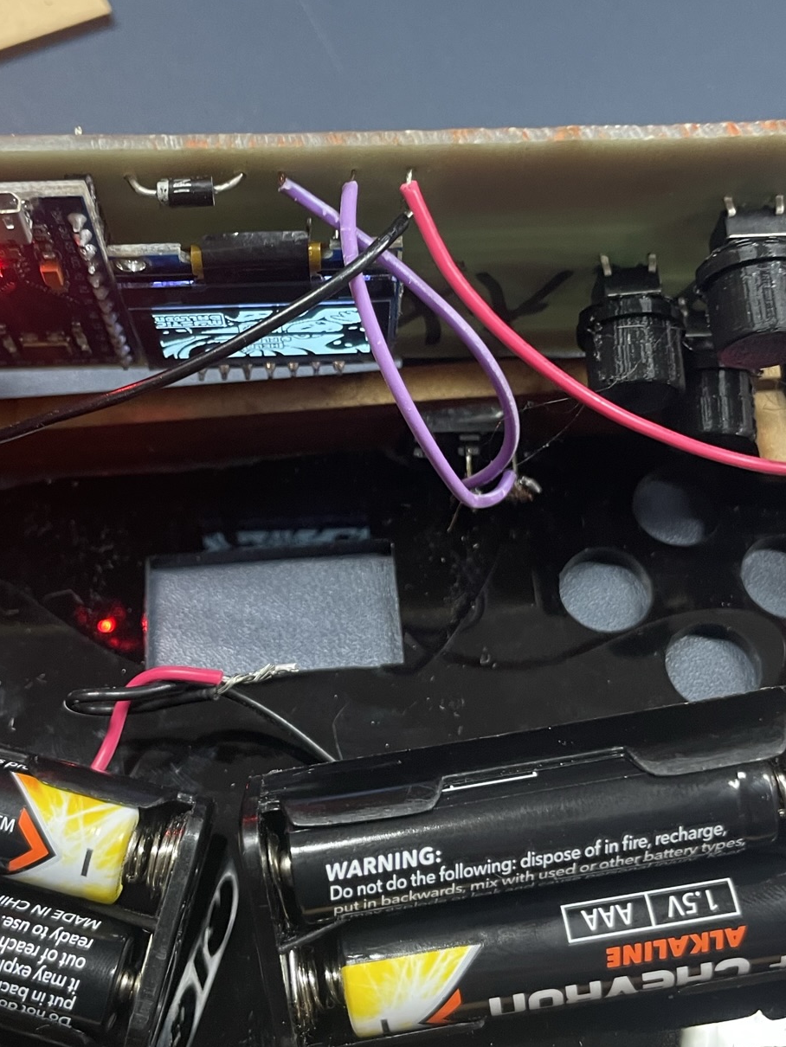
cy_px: 483
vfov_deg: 42.9
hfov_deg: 32.8
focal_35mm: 44
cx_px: 343
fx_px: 1332
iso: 160
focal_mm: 4.2
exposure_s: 1/50
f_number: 1.6
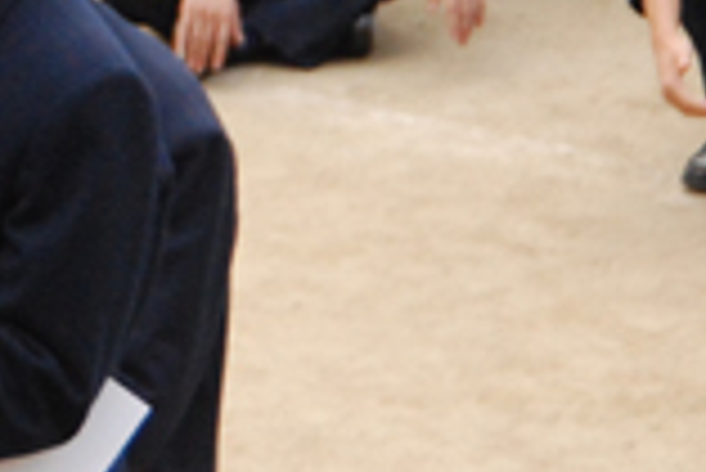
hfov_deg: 6.4
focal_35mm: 316
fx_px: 6201
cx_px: -486
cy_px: 85
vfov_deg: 4.4
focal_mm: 55
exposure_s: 1/500
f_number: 5
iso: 1600
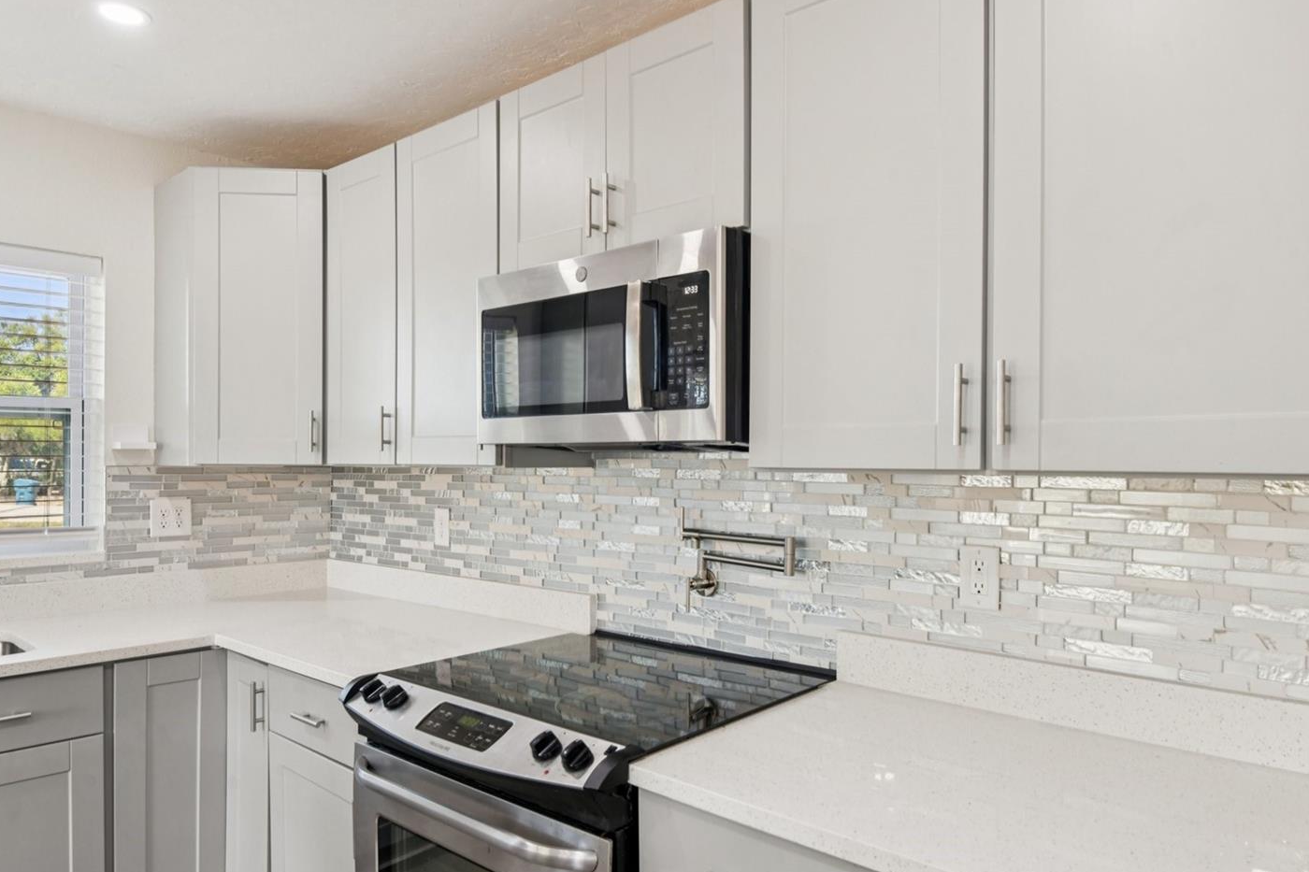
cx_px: 697
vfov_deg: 53.0
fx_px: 873
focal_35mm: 24
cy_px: 479
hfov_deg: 73.7
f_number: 8
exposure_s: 1/13
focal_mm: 21
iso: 400
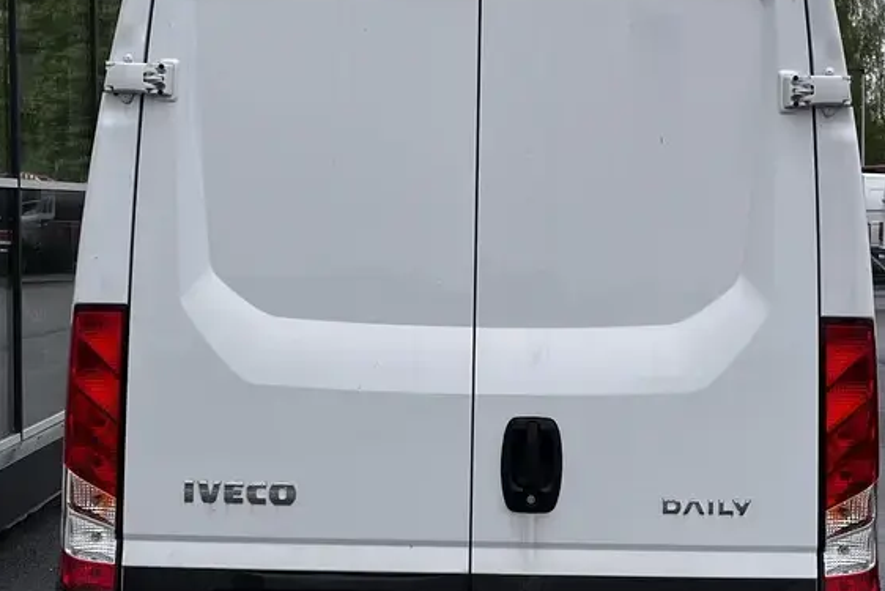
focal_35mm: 77
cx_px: 457
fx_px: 1893
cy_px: 266
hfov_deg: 26.3
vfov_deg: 17.7
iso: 50
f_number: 1.6
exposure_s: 1/951
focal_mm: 5.1
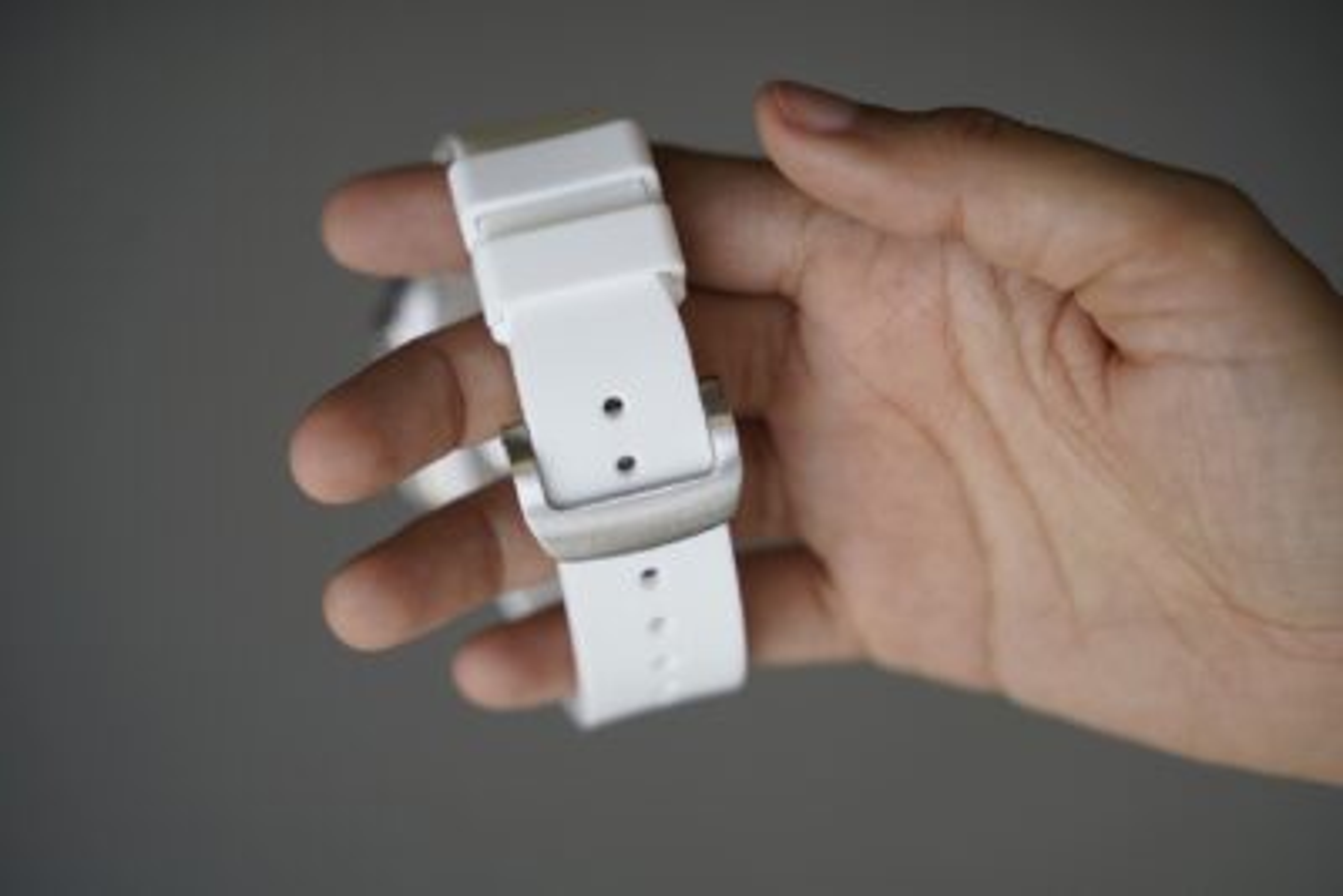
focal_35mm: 75
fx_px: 2799
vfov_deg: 18.2
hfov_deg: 27.0
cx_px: 672
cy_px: 448
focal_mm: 75
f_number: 4
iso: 100
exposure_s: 1/100
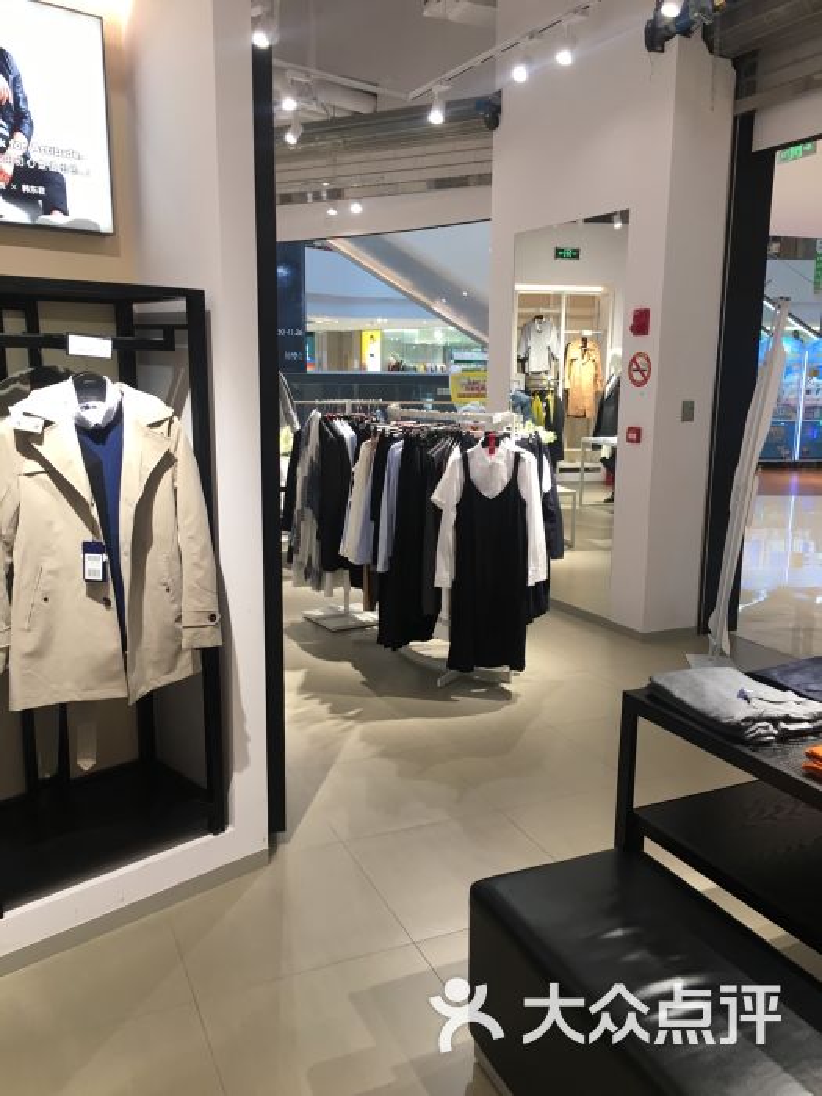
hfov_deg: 48.2
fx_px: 918
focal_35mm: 29
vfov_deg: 61.7
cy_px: 548
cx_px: 411
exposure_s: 1/33
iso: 25
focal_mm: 4.15
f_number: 2.2
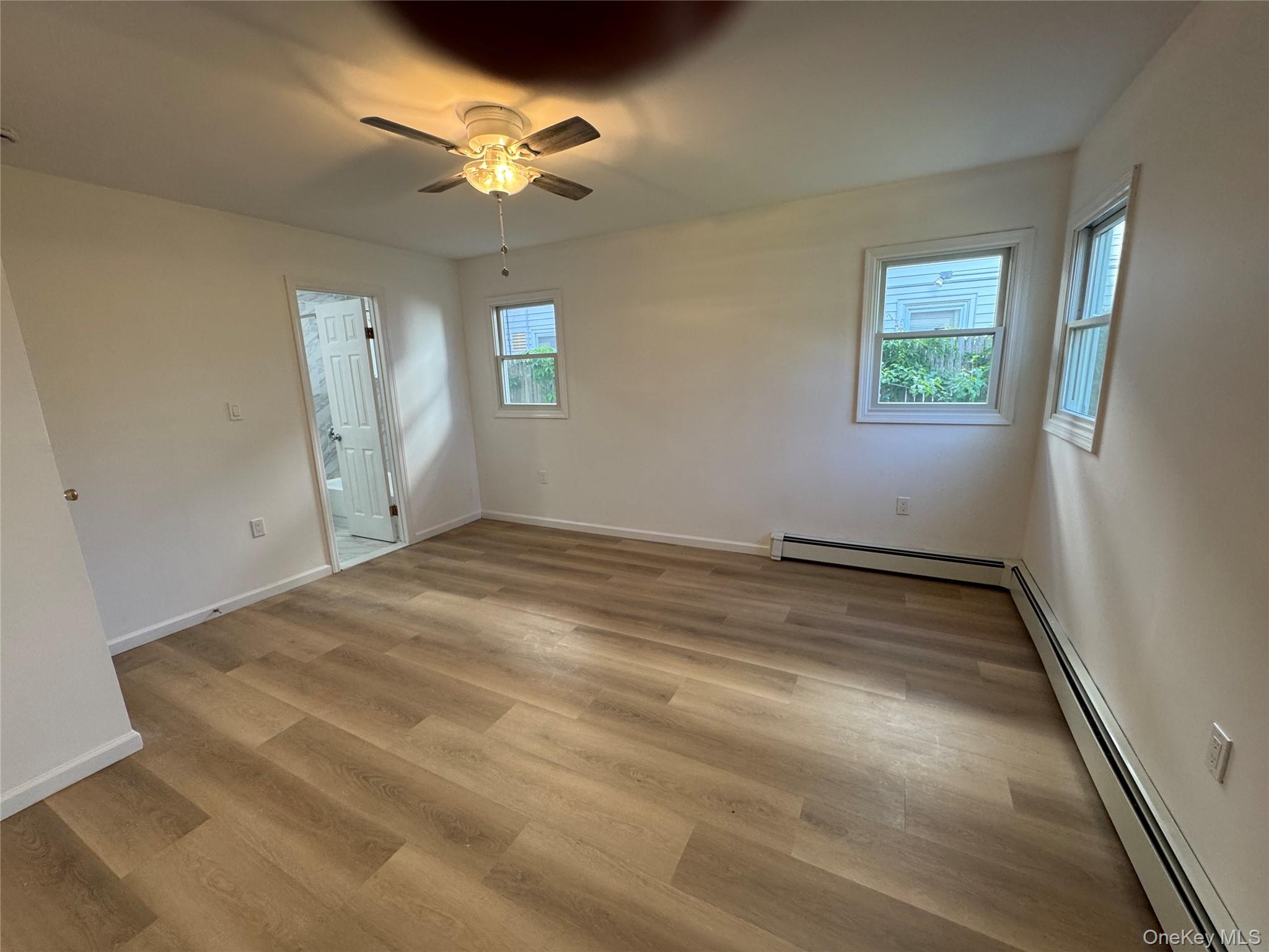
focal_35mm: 14
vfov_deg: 85.7
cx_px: 634
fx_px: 513
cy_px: 476
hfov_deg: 102.1
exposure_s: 1/120
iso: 200
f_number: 2.2
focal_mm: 2.22
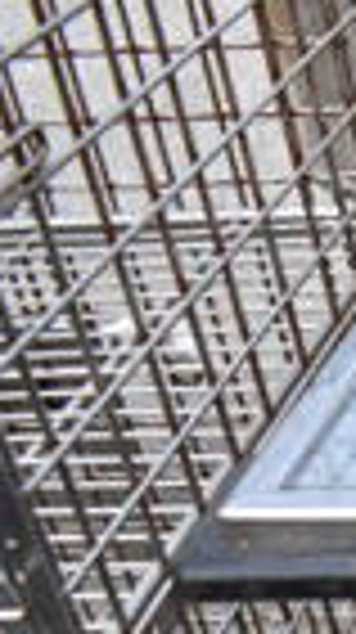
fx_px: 1616
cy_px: 670
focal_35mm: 96
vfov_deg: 21.3
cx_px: 1036
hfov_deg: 9.8
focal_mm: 18
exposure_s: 1/250
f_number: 5.6
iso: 400
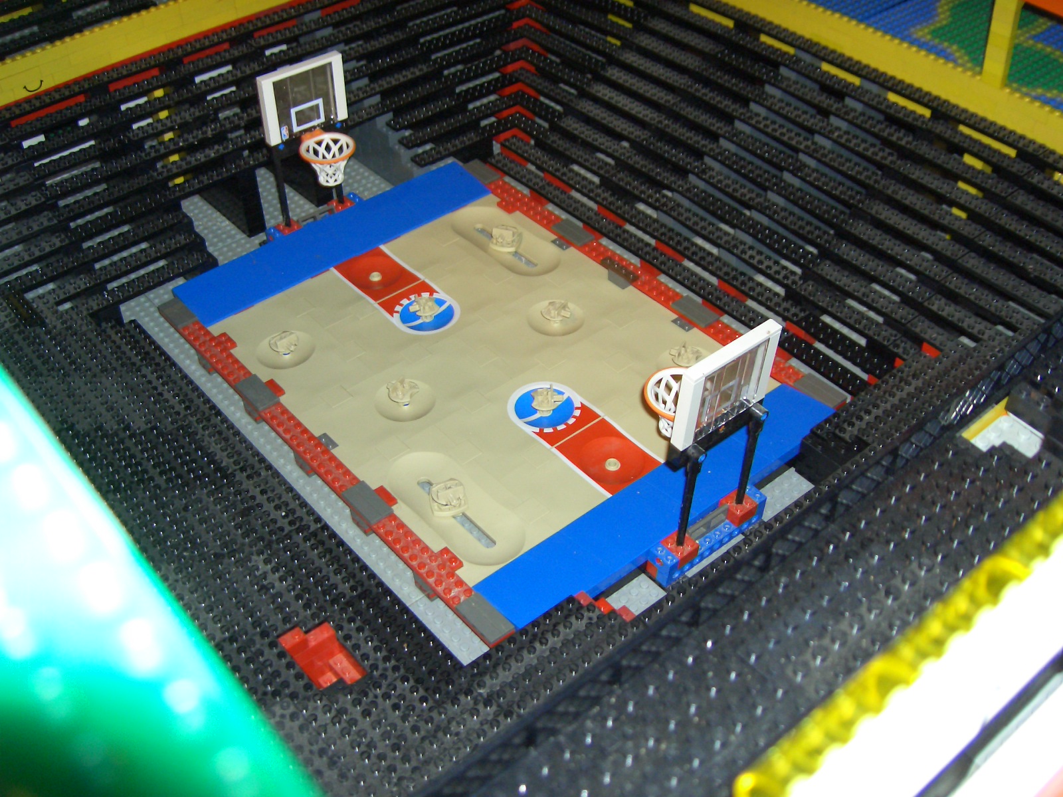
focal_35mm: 39
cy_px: 398
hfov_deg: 47.9
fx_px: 1198
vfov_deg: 36.8
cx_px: 532
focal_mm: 8
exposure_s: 1/60
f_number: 2.8
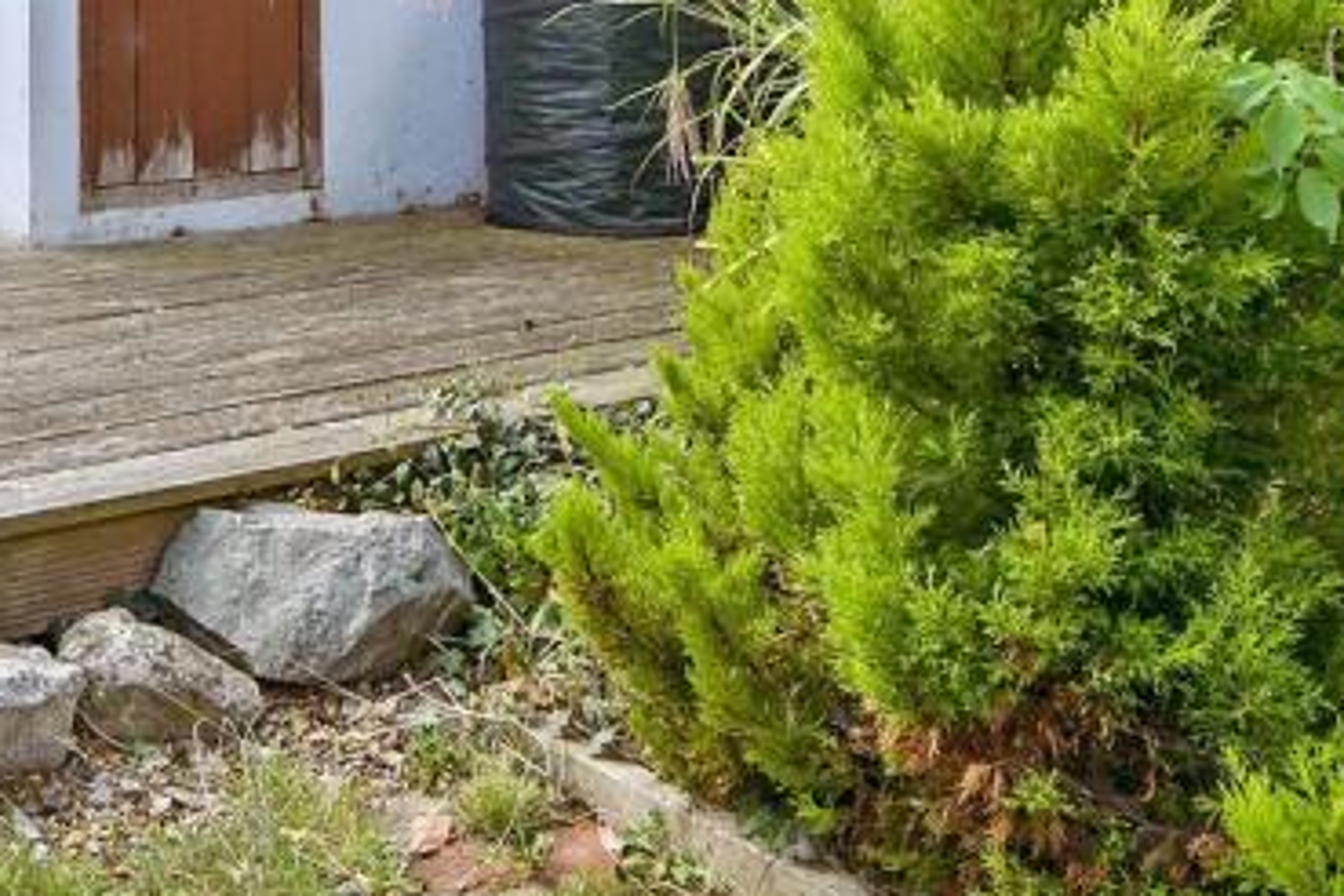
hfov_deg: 37.3
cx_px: 164
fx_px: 1867
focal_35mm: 50
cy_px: -220
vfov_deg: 24.2
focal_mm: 12
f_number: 8
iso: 160
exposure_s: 1/100
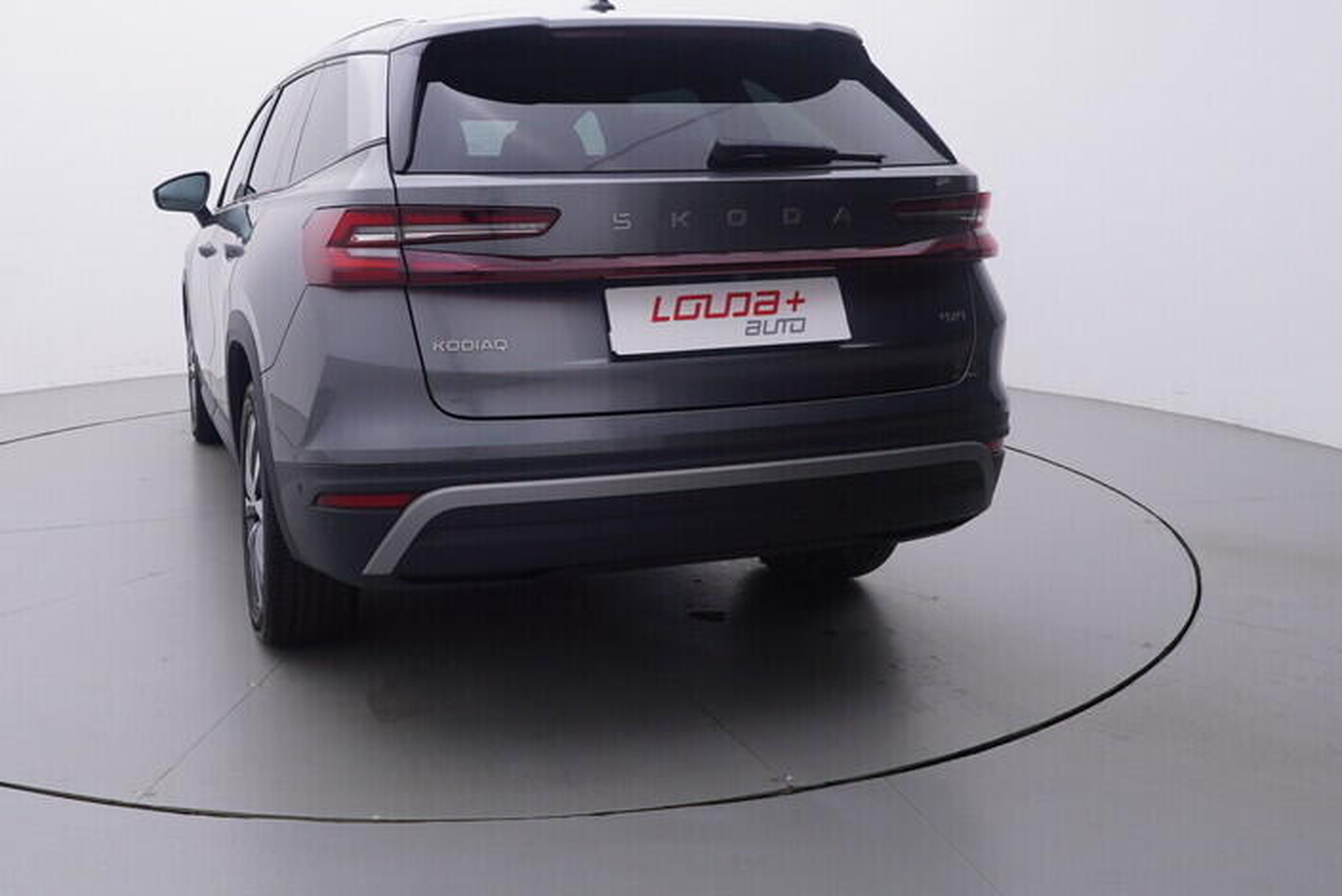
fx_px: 1220
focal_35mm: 33
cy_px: 332
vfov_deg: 40.0
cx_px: 458
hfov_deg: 56.5
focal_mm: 15
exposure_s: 1/80
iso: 200
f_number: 5
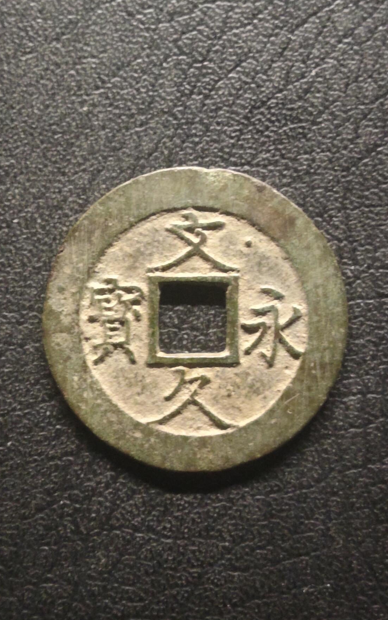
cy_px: 312
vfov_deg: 37.5
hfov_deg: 24.0
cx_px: 188
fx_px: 913
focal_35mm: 54
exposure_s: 1/20
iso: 1250
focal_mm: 3.42
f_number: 2.2
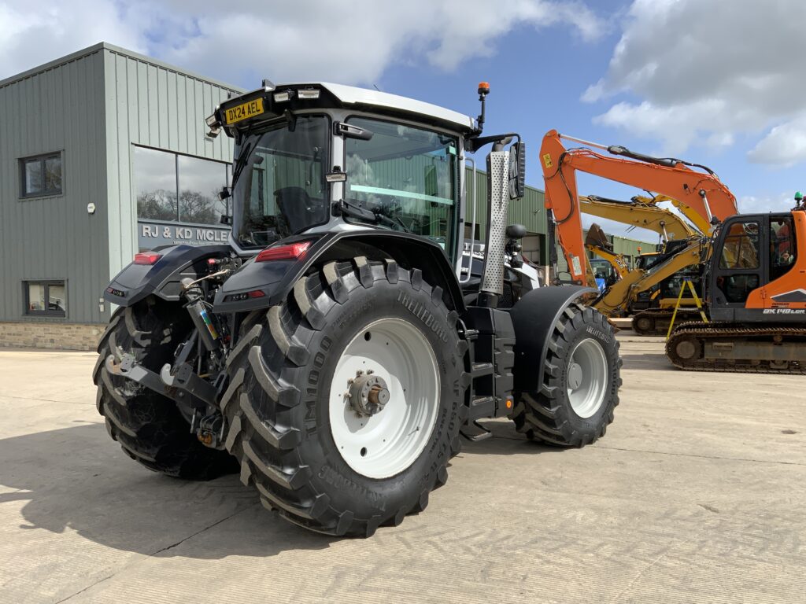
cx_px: 403
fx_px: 675
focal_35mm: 29
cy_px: 302
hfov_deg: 61.7
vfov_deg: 48.2
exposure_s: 1/1848
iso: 16
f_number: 1.8
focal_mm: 3
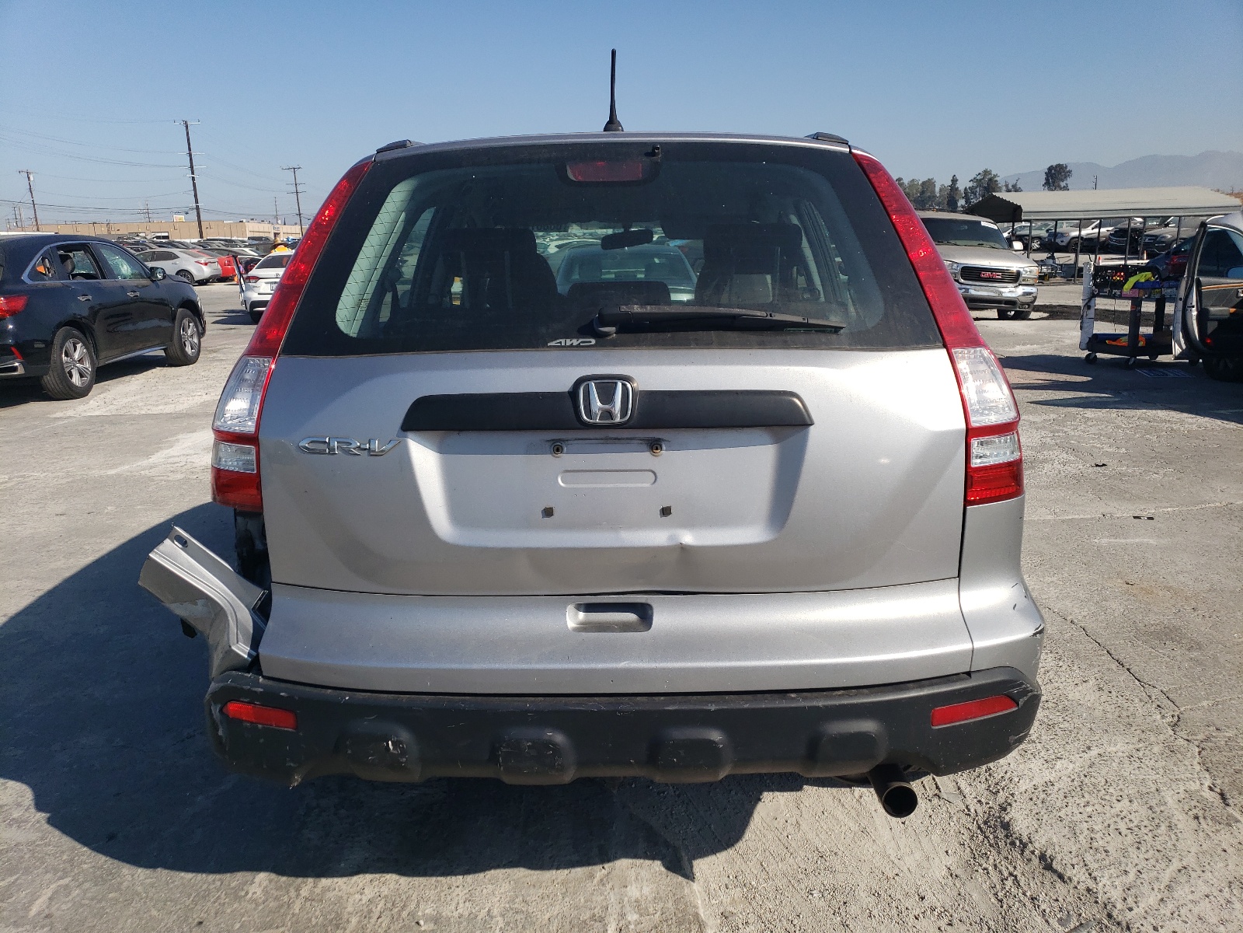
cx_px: 622
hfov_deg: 67.3
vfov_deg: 53.1
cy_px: 466
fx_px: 934
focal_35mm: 26
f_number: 1.5
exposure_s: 1/5000
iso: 50
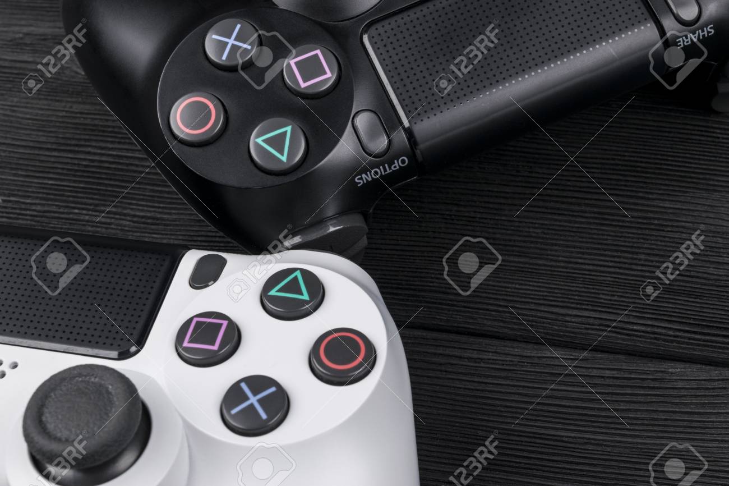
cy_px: 243
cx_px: 364
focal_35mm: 60
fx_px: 1215
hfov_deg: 33.4
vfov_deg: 22.6
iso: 100
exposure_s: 1/100
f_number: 18
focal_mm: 40
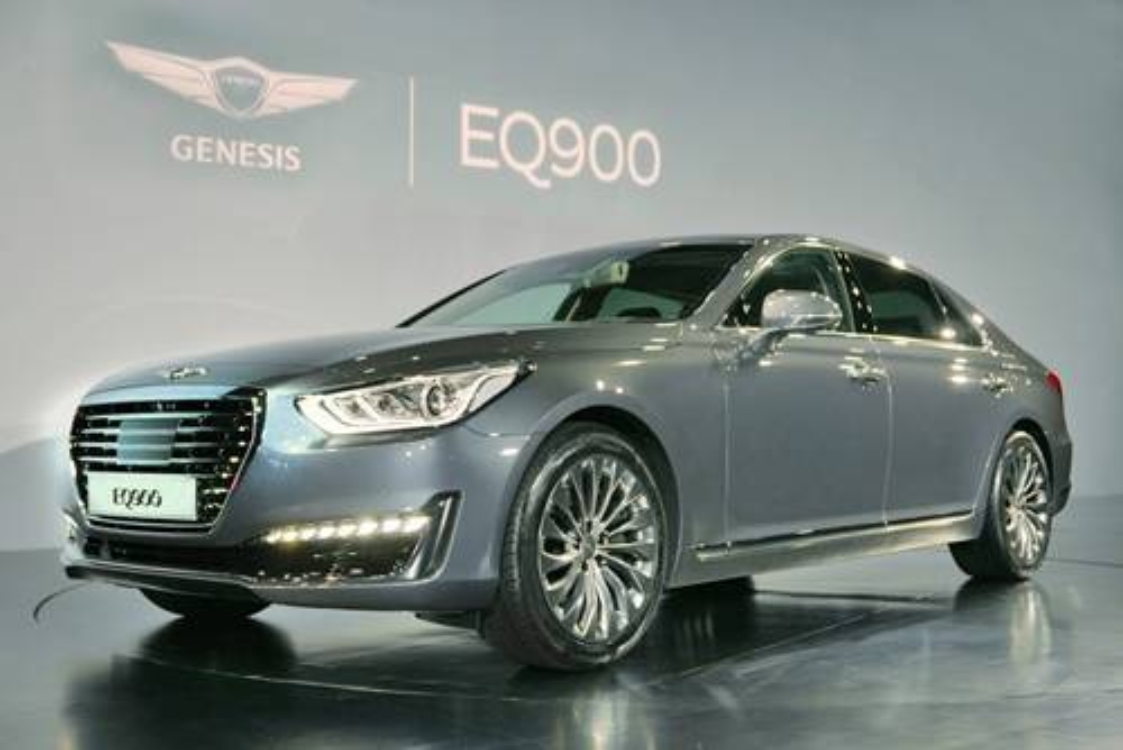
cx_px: 562
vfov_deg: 30.6
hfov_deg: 44.5
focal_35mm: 44
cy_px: 375
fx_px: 1373
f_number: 2.6
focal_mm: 19.9
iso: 250
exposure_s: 1/100
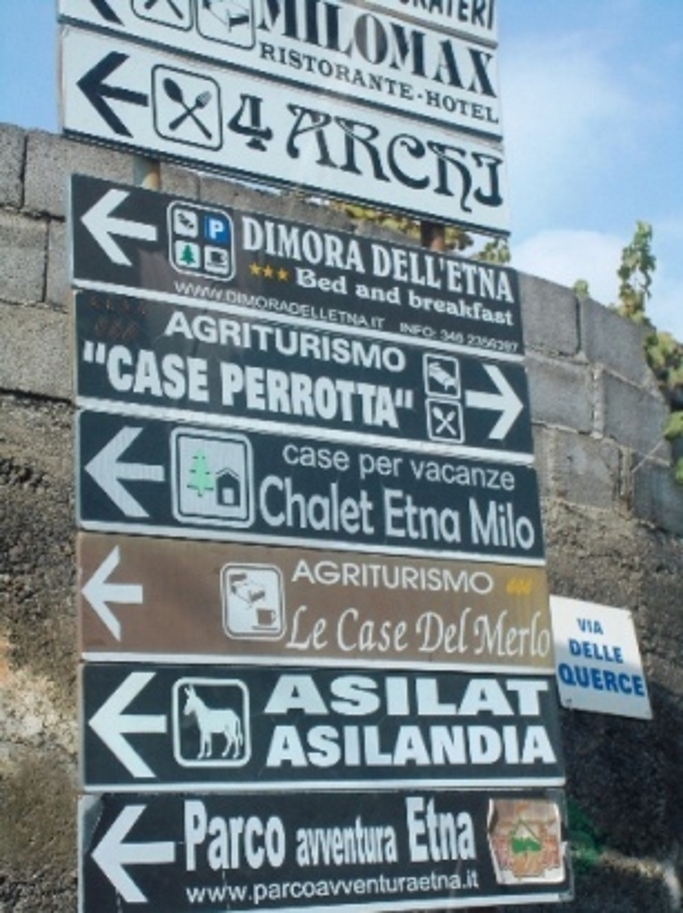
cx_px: 342
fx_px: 1817
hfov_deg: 21.3
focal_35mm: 69
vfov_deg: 28.2
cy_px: 456
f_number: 5.3
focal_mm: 9.7
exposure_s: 1/250
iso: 80
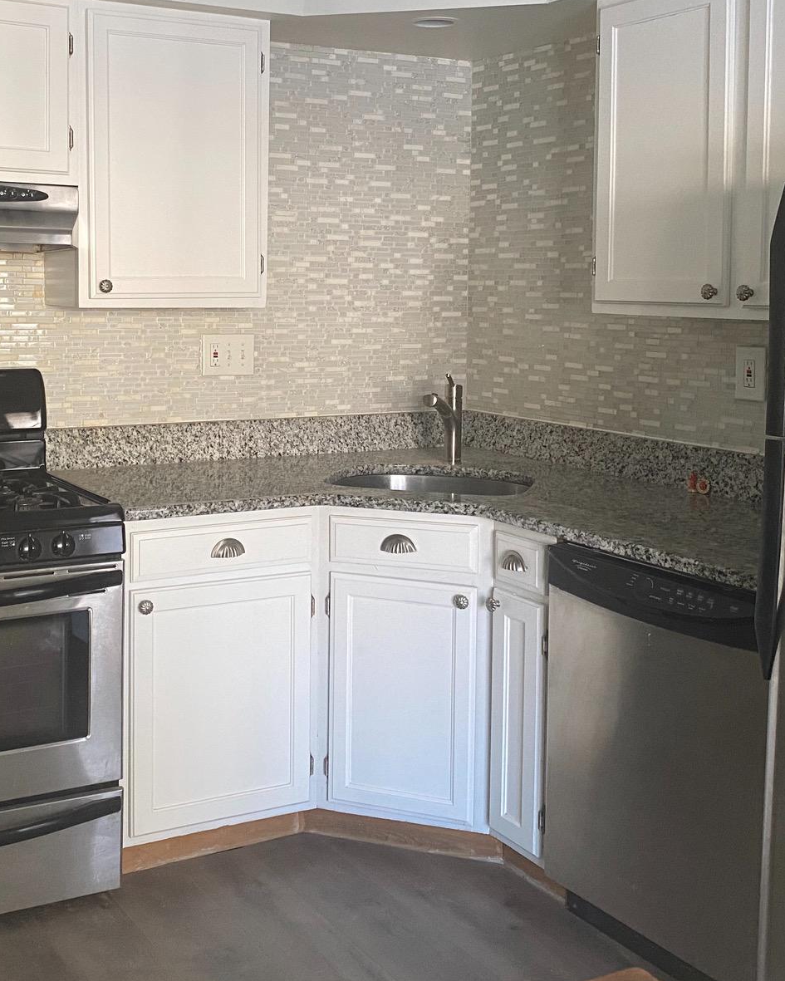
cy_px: 377
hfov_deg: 33.9
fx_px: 1278
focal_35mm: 44
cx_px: 272
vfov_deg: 41.7
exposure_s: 1/60
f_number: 1.8
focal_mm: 4.25
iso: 125
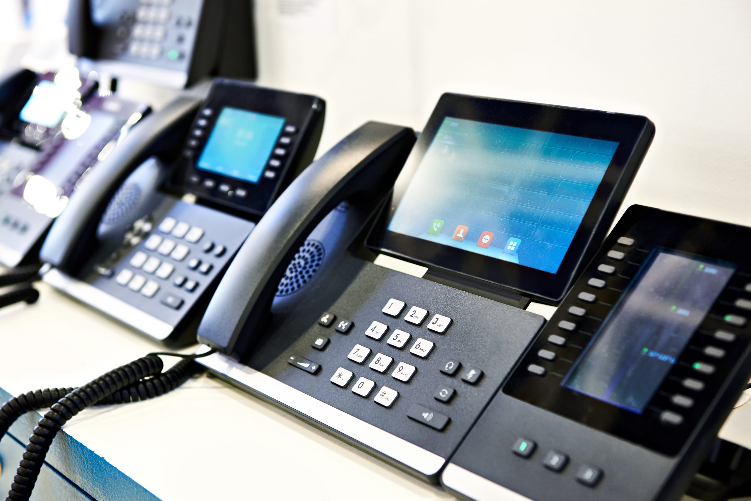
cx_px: 376
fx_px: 1210
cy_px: 250
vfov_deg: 23.4
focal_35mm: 58
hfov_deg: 34.5
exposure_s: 1/40
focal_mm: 58
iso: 800
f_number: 4
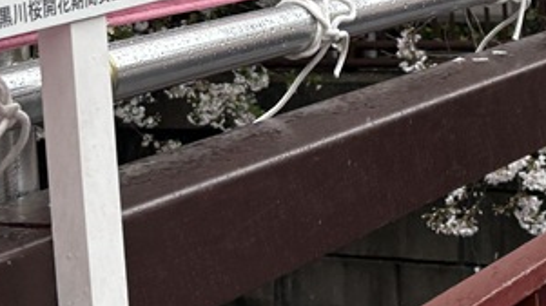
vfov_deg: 10.2
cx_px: 365
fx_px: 1635
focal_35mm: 113
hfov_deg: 18.9
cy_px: -232
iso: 50
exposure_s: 1/359
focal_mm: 5.96
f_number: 1.6
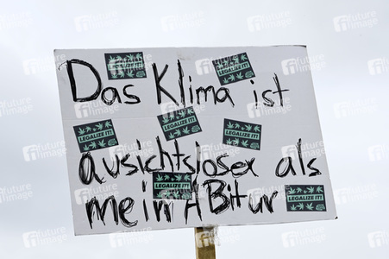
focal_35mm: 210
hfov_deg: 9.8
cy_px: 130
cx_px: 194
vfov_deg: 6.5
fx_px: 2267
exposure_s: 1/320
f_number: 16
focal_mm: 210
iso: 400
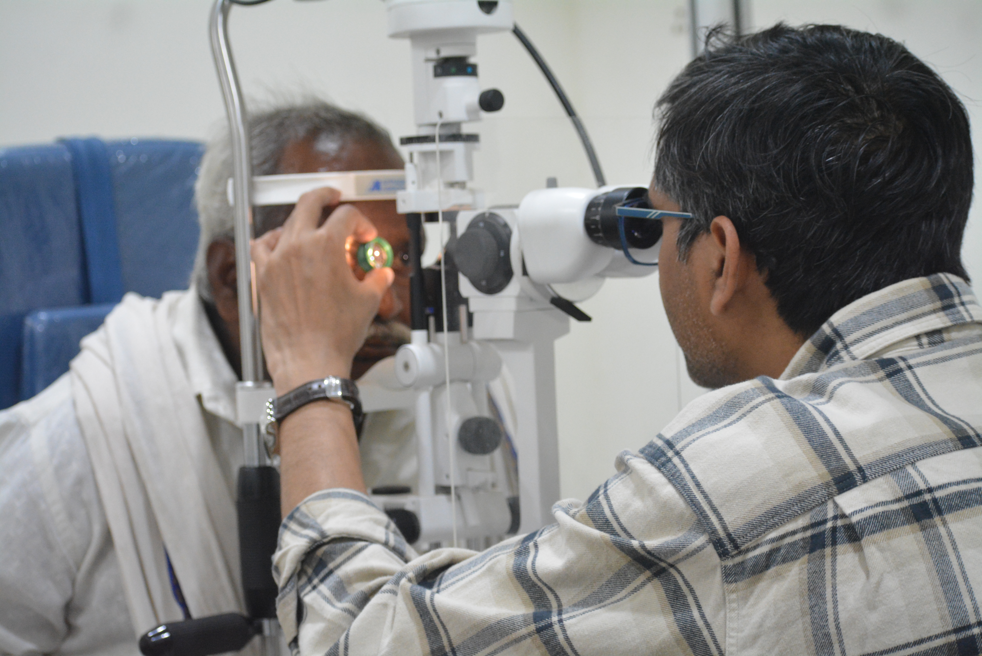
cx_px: 491
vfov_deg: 13.0
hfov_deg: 19.5
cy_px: 328
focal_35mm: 105
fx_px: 2865
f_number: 7.1
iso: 2500
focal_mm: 70
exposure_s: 1/60
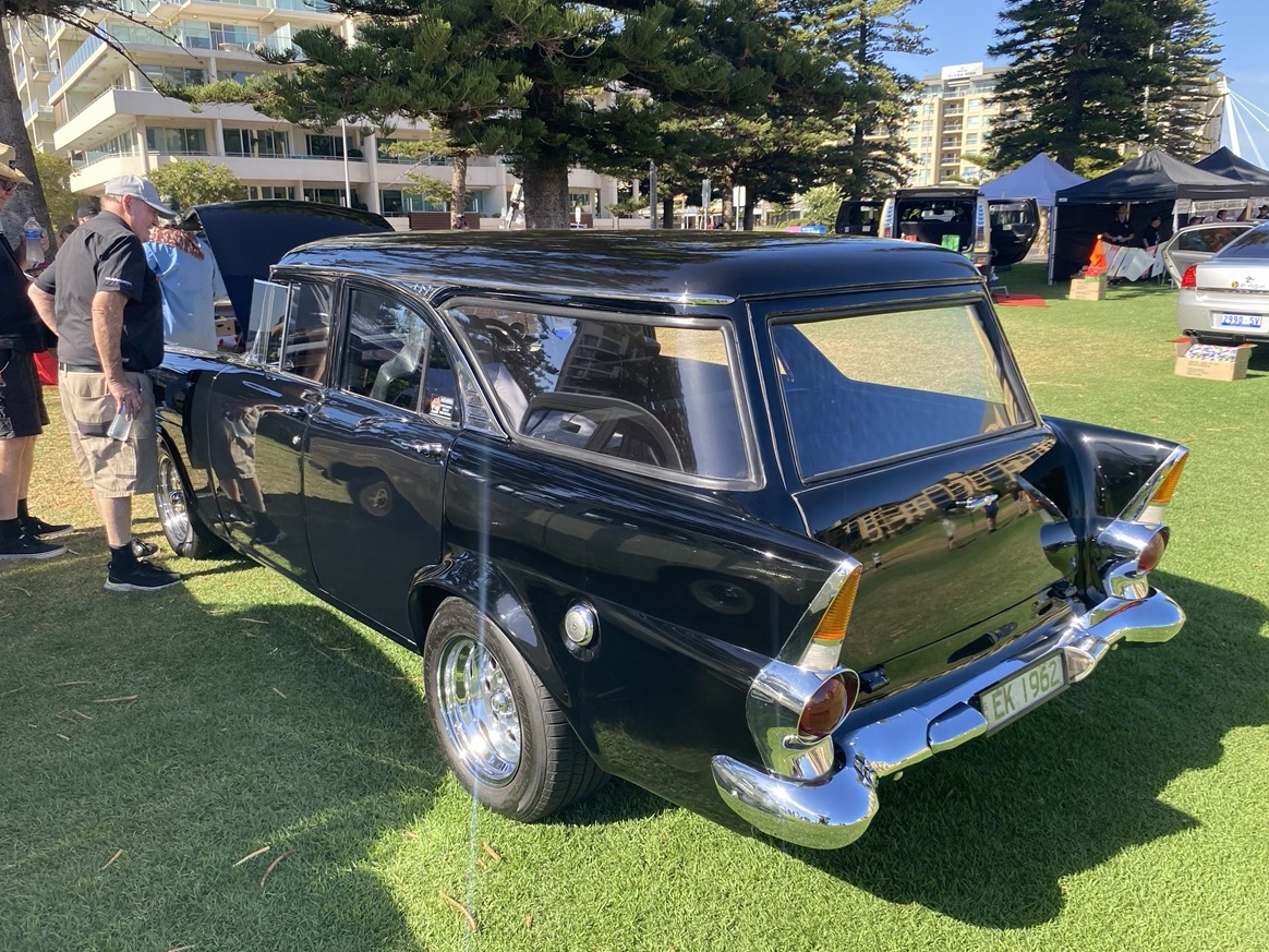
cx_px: 634
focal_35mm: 27
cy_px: 488
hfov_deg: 65.3
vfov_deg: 51.3
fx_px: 990
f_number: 1.8
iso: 32
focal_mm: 4.25
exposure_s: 1/651
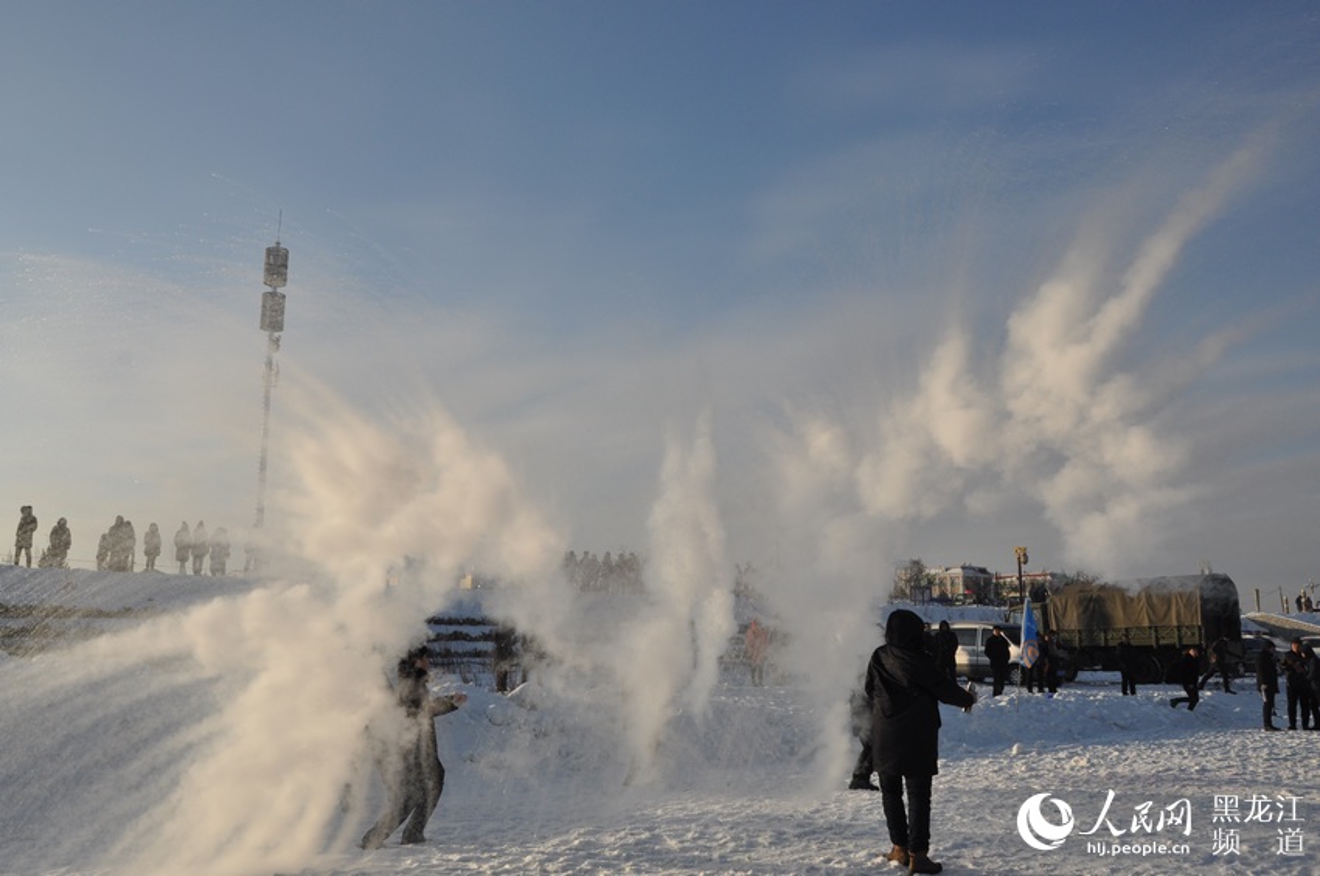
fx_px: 1208
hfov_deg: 57.3
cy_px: 438
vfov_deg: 39.8
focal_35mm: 33
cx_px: 660
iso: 320
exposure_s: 1/500
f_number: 11
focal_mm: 22
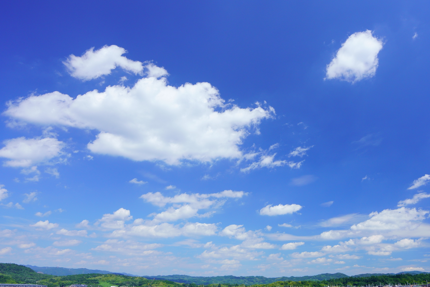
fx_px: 275
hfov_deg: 75.5
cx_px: 252
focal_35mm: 23
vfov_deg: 55.1
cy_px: 148
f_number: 8
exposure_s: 1/250
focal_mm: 16
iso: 200
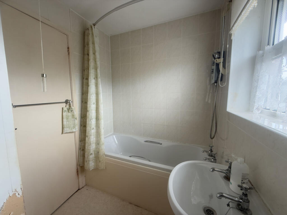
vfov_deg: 85.7
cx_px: 144
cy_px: 108
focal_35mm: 14
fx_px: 116
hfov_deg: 102.1
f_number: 2.2
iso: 100
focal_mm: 2.22
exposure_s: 1/99
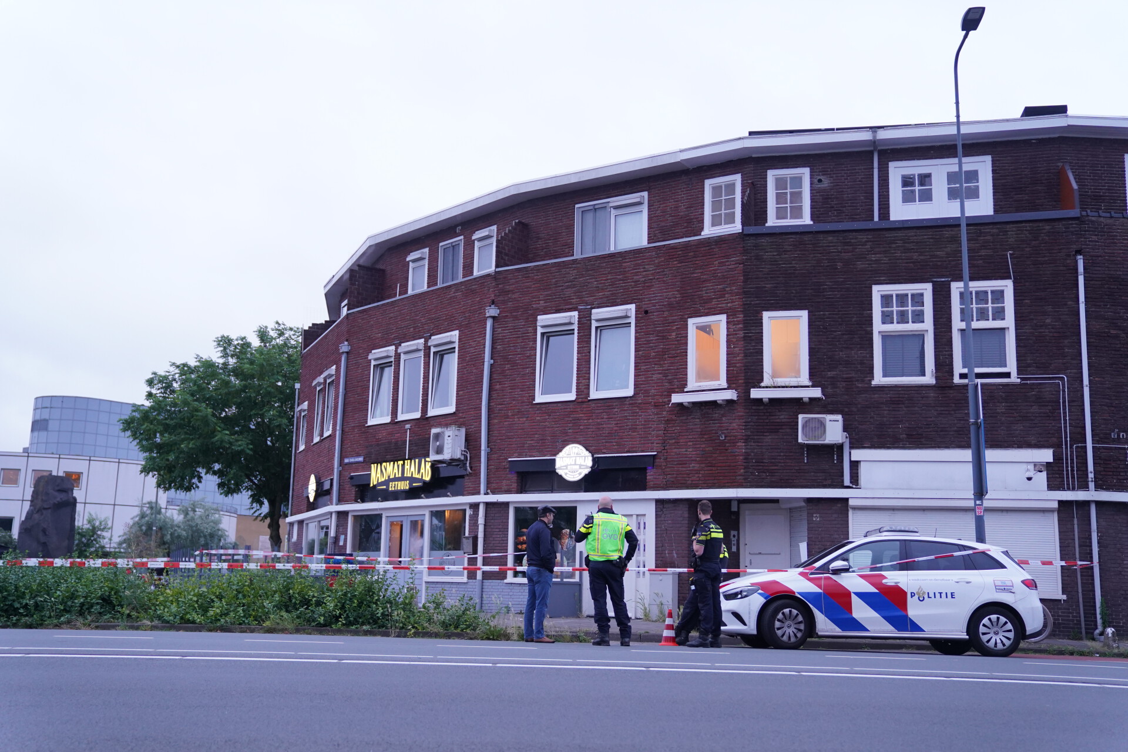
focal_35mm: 37
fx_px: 1159
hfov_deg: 51.9
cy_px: 376
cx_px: 564
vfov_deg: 35.9
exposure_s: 1/160
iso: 2000
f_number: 2.8
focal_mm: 37
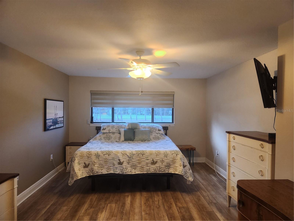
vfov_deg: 58.9
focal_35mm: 23
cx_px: 147
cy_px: 110
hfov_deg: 73.9
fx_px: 195
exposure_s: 1/180
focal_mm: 5.4
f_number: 1.8
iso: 200
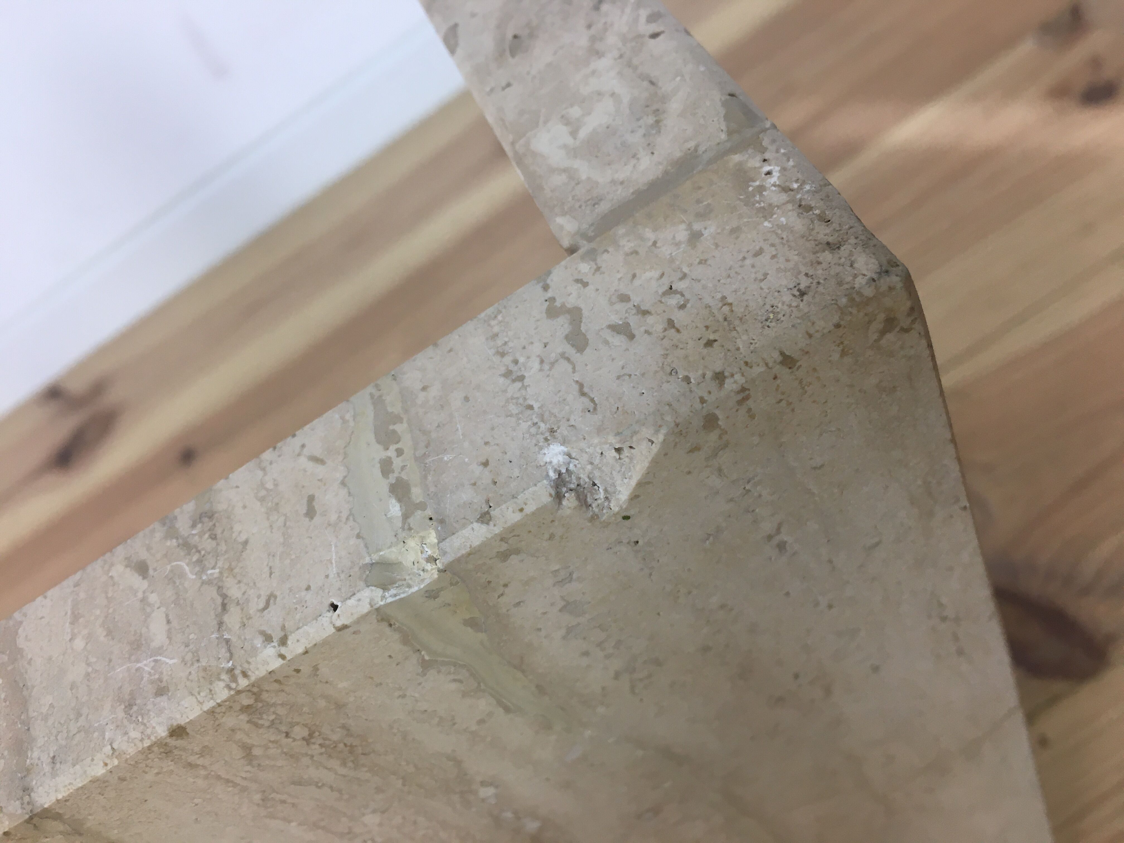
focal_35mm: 29
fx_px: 942
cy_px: 422
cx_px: 562
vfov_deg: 48.2
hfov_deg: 61.7
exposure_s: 1/33
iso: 32
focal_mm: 4.15
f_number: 2.2
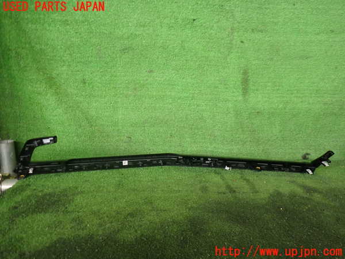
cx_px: 172
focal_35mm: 30
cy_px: 130
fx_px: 299
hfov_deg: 60.0
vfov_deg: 46.8
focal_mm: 5.4
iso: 200
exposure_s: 1/50
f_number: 2.3
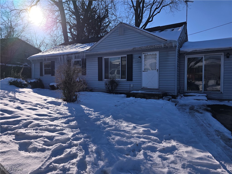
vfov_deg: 58.9
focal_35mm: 23
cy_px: 87
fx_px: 154
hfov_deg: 73.9
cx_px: 116
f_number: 1.7
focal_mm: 6.3
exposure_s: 1/1276
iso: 12
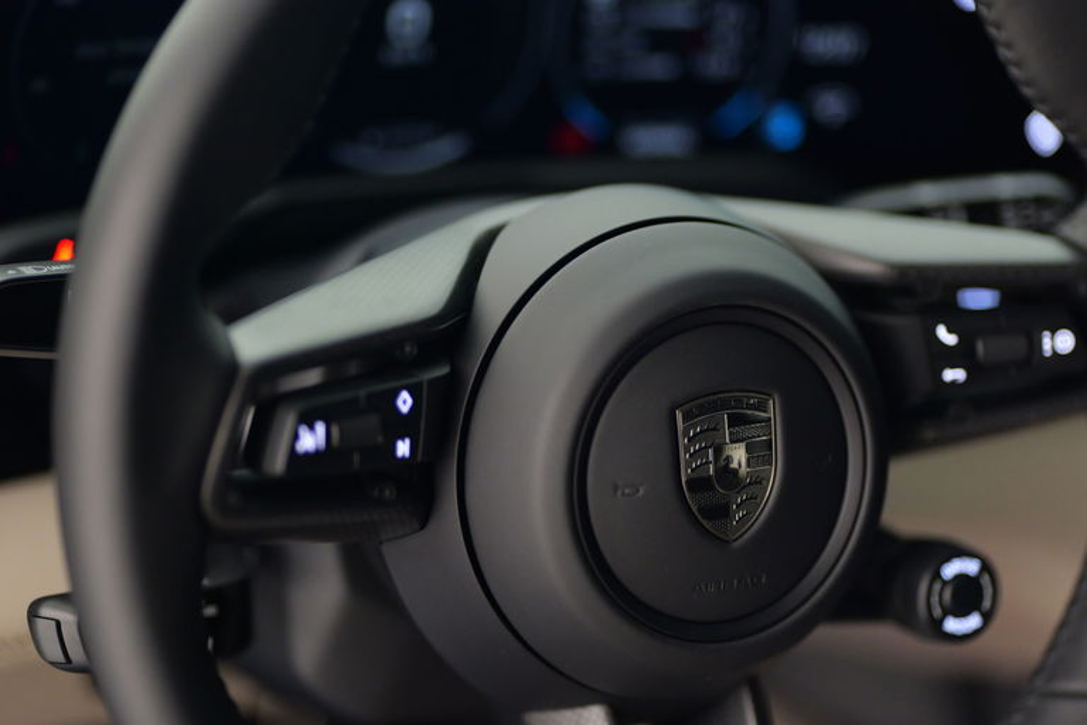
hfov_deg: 23.9
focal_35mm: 85
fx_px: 2566
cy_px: 362
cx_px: 544
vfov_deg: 16.1
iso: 6400
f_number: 1.8
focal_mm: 85
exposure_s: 1/13
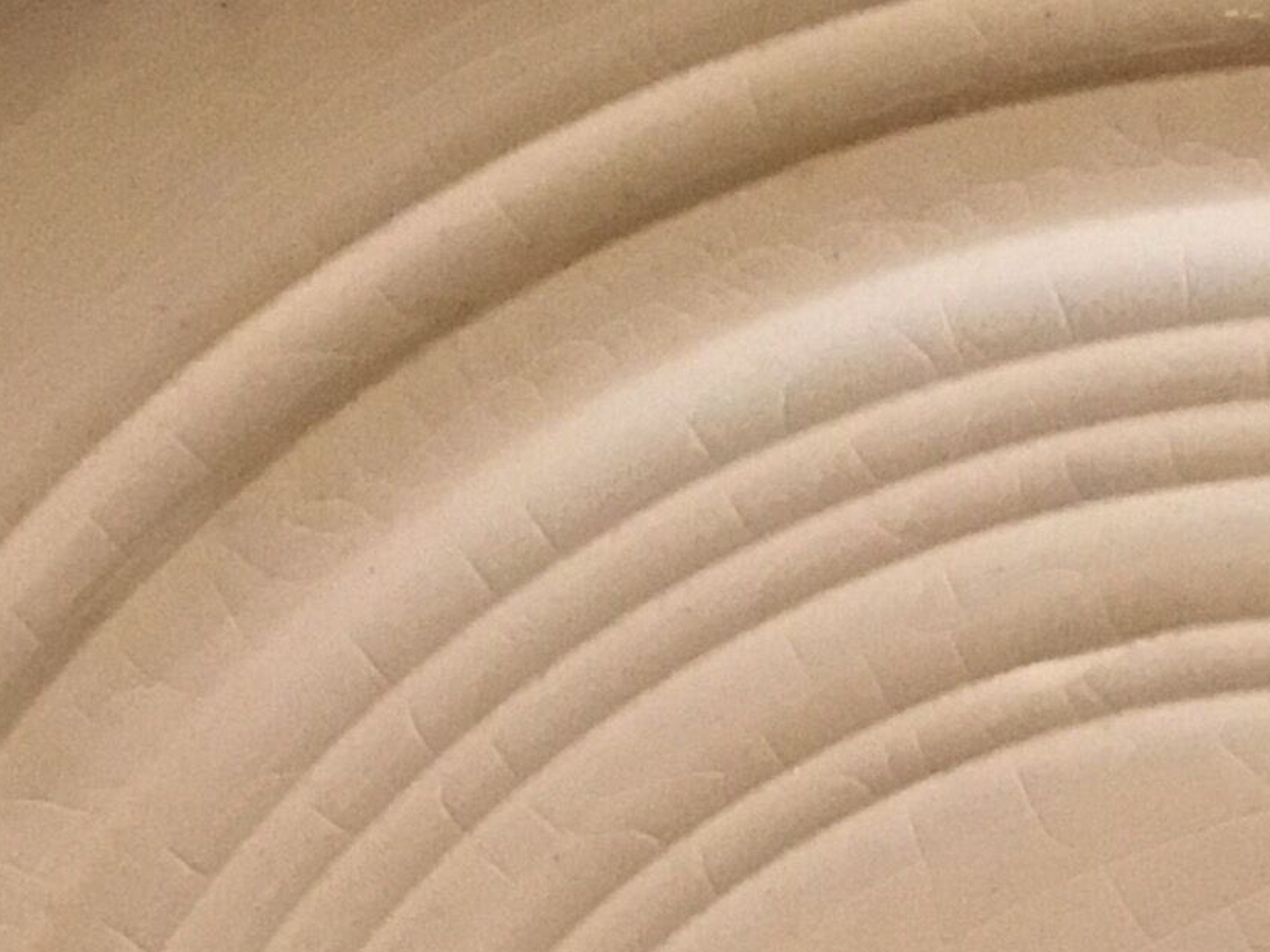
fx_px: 4512
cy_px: 1136
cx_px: 735
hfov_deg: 16.0
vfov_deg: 11.8
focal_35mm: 123
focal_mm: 3.3
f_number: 2.4
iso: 200
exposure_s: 1/17
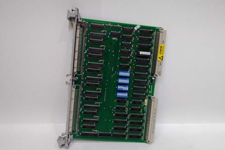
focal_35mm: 29
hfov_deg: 63.7
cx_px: 113
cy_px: 81
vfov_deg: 44.9
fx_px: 181
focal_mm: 3.79
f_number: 2
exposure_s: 1/33
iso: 321
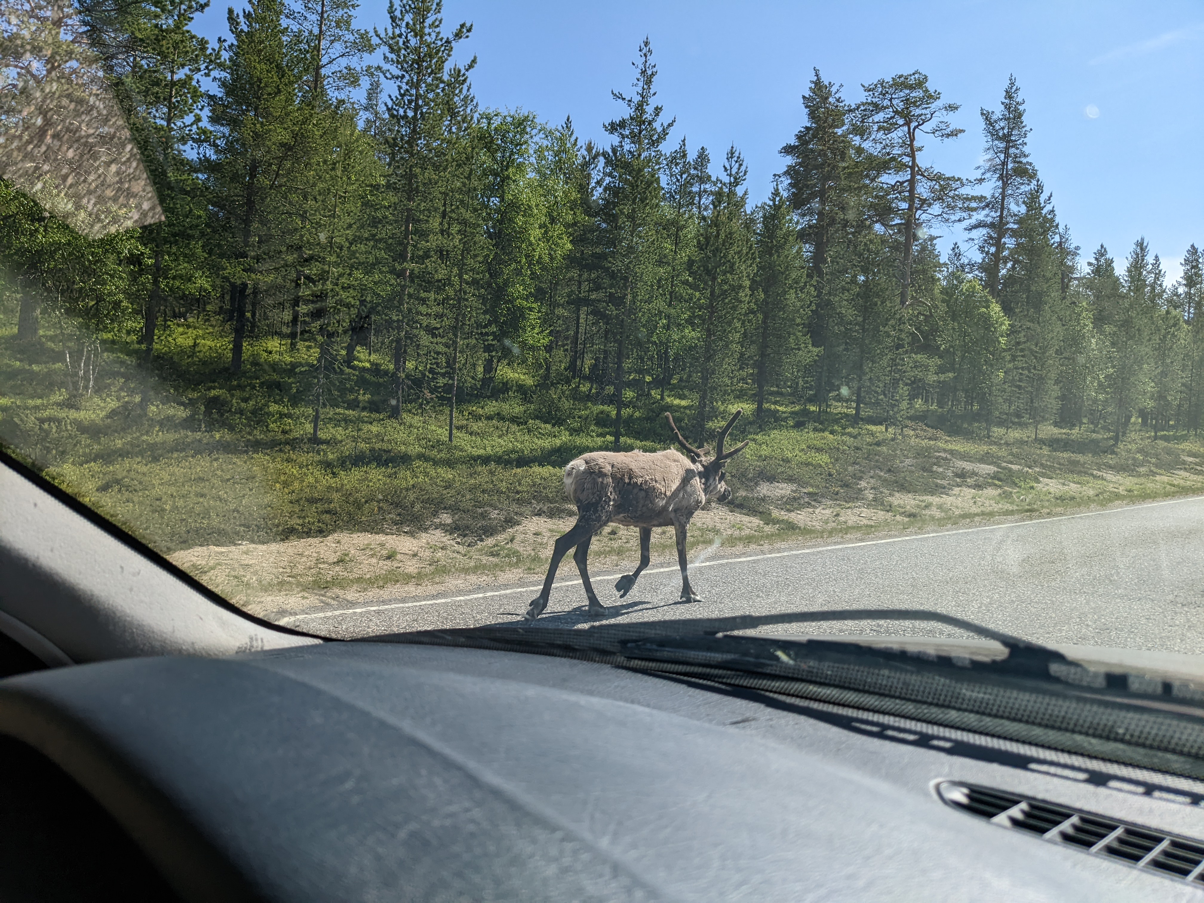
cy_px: 452
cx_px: 602
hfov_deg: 65.3
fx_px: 939
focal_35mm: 27
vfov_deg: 51.4
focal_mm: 4.38
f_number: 1.73
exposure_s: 1/2611
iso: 58
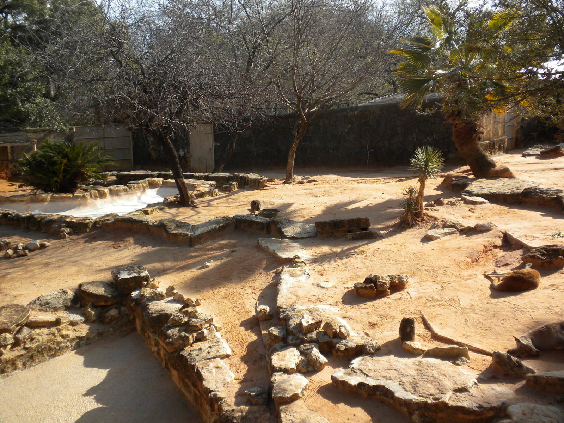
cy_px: 212
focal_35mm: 37
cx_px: 282
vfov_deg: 38.7
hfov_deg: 50.1
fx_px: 603
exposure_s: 1/414
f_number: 3.5
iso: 64
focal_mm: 6.6
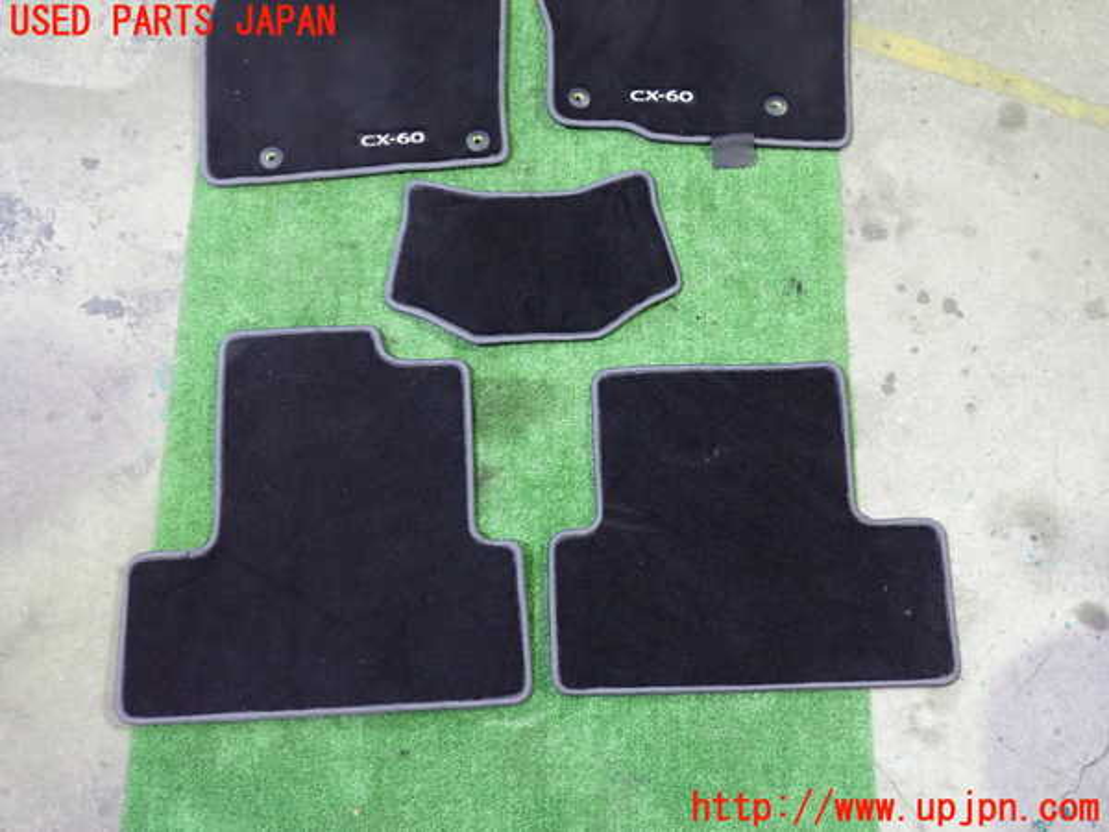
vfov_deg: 46.8
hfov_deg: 60.0
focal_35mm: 30
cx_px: 554
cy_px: 416
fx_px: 961
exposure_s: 1/25
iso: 800
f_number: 2.3
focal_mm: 5.4
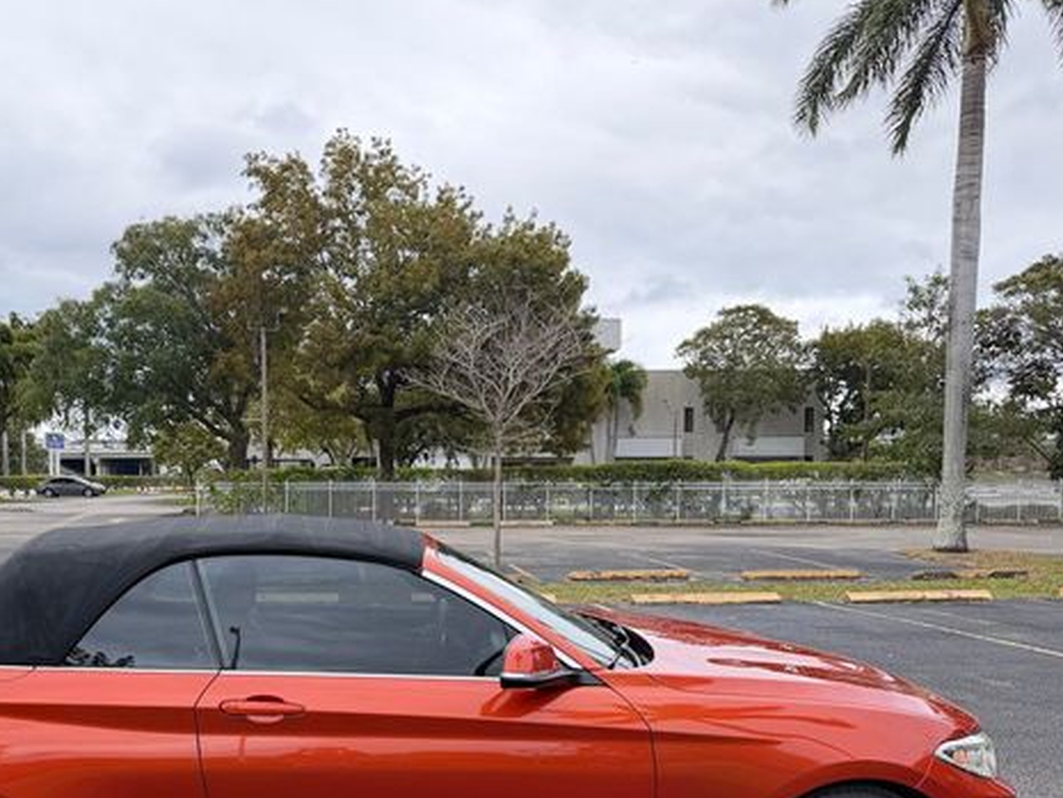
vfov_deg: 42.4
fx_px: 1014
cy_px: 530
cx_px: 357
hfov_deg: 54.3
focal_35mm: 33
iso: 80
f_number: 1.78
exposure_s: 1/277
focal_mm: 6.76
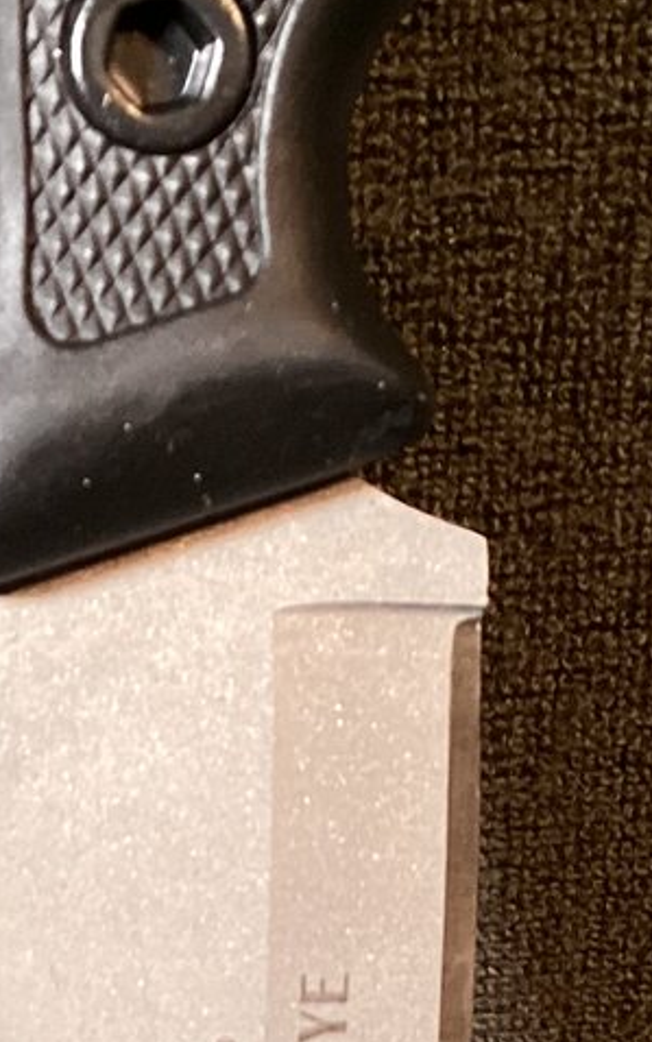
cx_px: 165
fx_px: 2955
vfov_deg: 19.2
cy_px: 1122
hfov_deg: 12.6
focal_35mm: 104
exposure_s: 1/33
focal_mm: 3.3
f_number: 2.4
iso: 250
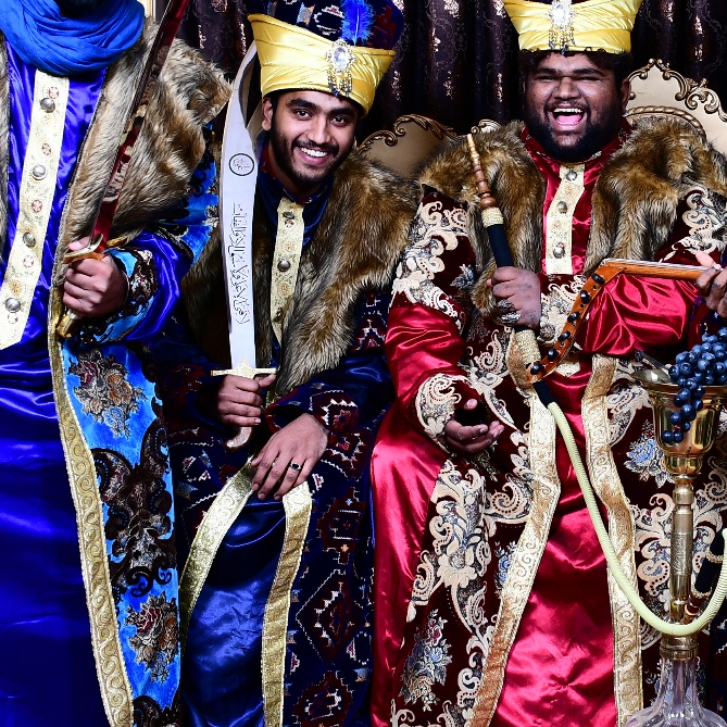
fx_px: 1663
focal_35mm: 70
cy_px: 273
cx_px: 644
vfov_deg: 24.6
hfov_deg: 24.0
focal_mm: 22
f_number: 5
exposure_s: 1/60.2
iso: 200
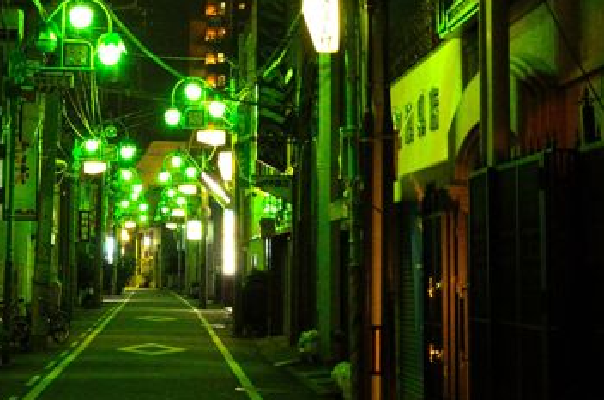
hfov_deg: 21.2
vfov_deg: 14.0
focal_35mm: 96
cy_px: 0
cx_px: 180
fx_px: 1607
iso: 800
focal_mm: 22
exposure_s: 1/10
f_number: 5.6
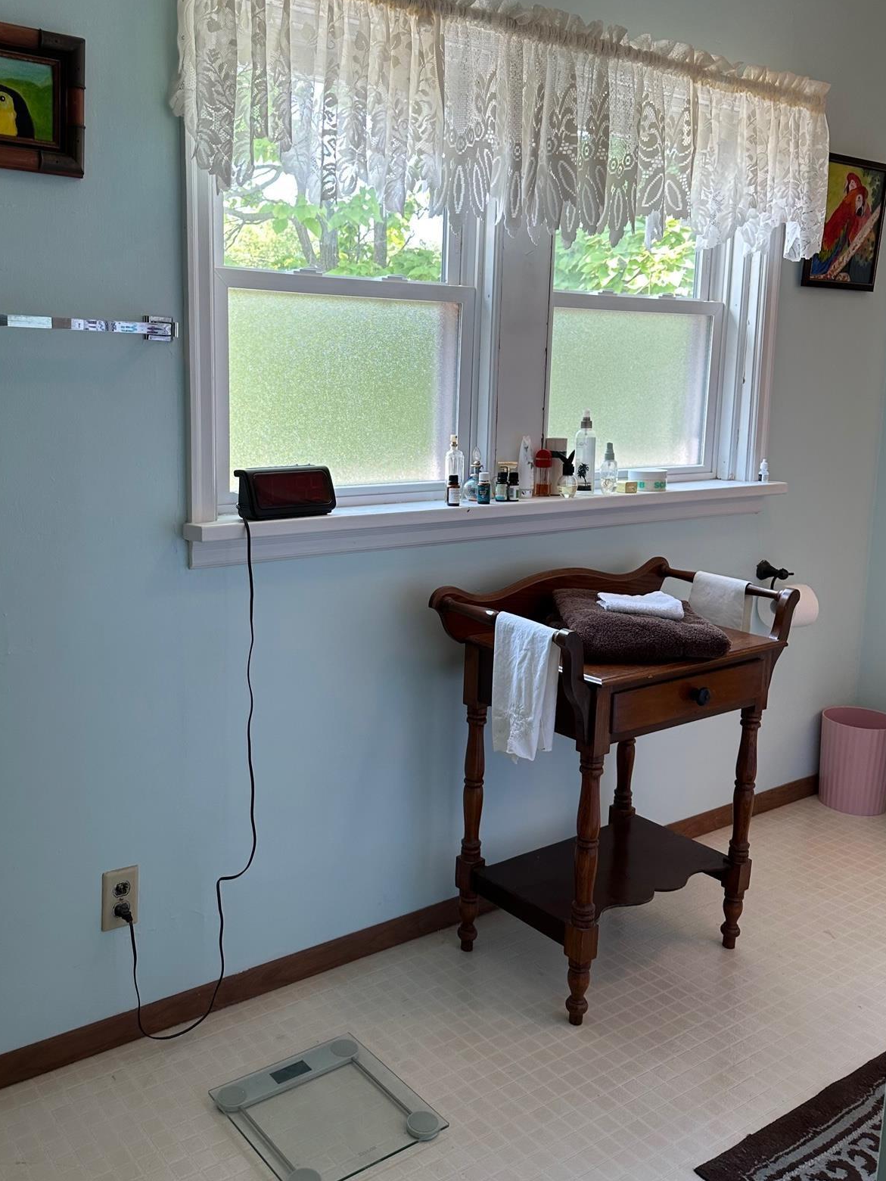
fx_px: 1058
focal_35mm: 31
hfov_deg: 45.2
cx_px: 350
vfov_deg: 58.3
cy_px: 540
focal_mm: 6.86
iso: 80
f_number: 1.78
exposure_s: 1/120
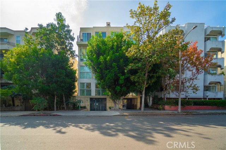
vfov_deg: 77.3
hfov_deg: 100.4
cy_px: 75
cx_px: 113
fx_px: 94
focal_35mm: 15
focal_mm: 10
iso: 100
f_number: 5.6
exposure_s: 1/250
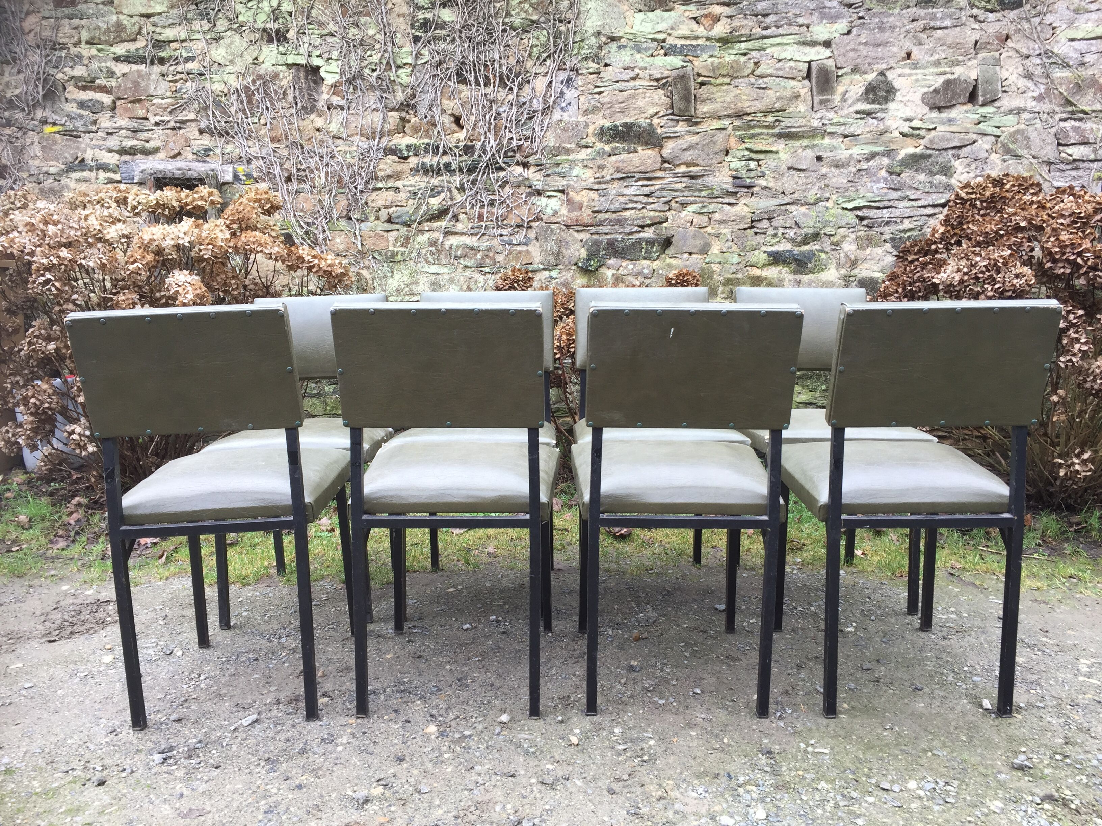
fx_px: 923
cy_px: 413
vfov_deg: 48.2
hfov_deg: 61.7
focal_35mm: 29
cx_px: 551
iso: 32
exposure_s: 1/50
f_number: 2.2
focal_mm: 4.15
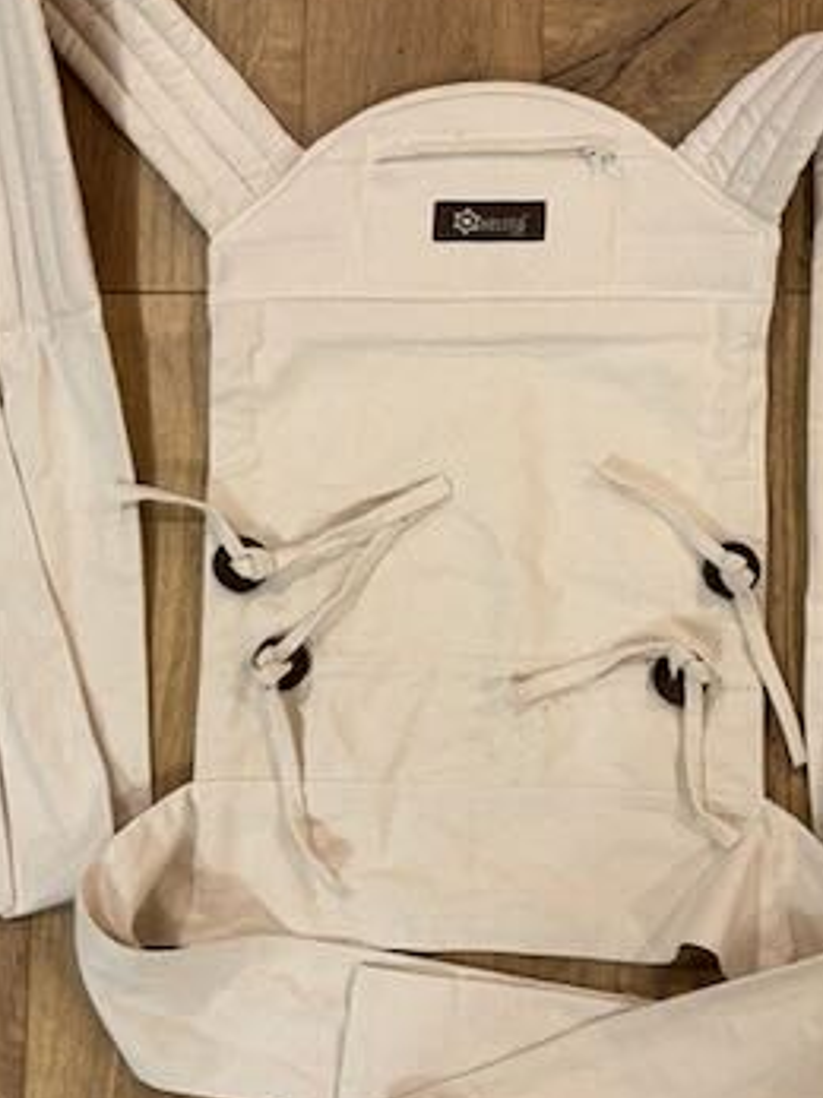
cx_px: 494
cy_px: 611
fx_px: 1523
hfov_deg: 30.2
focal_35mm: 48
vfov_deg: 39.6
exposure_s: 1/60
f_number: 1.6
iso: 200
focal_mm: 5.96
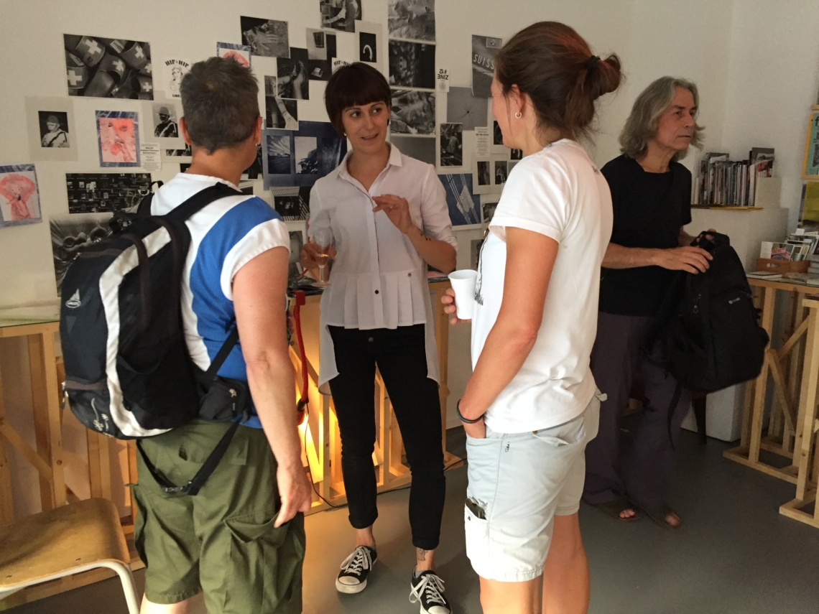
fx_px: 686
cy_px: 307
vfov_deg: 48.2
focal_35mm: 29
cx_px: 410
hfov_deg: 61.7
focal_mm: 4.15
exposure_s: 1/33
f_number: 2.2
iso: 200
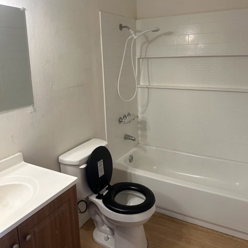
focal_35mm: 29
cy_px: 103
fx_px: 235
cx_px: 124
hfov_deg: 55.6
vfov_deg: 55.3
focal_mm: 6.86
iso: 200
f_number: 1.78
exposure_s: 1/120
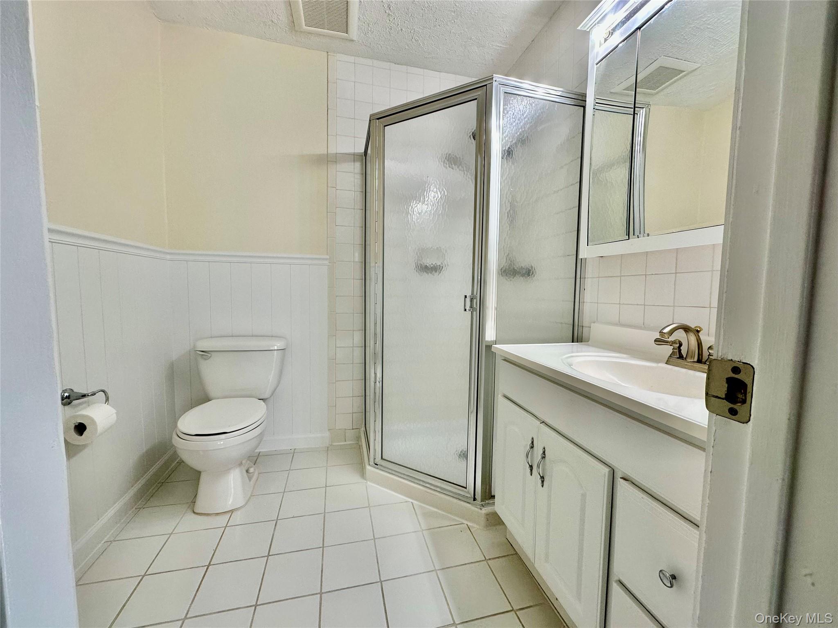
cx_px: 419
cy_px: 314
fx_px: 339
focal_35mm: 14
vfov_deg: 85.7
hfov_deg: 102.1
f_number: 2.2
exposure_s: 1/120
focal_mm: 2.22
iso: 100
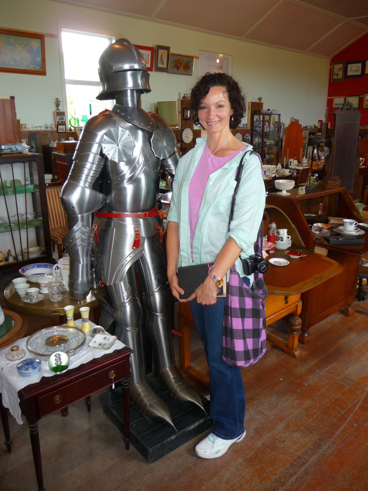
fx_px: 397
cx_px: 184
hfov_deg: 49.7
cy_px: 246
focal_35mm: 28
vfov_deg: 63.4
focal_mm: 4.7
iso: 160
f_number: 3.3
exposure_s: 1/30
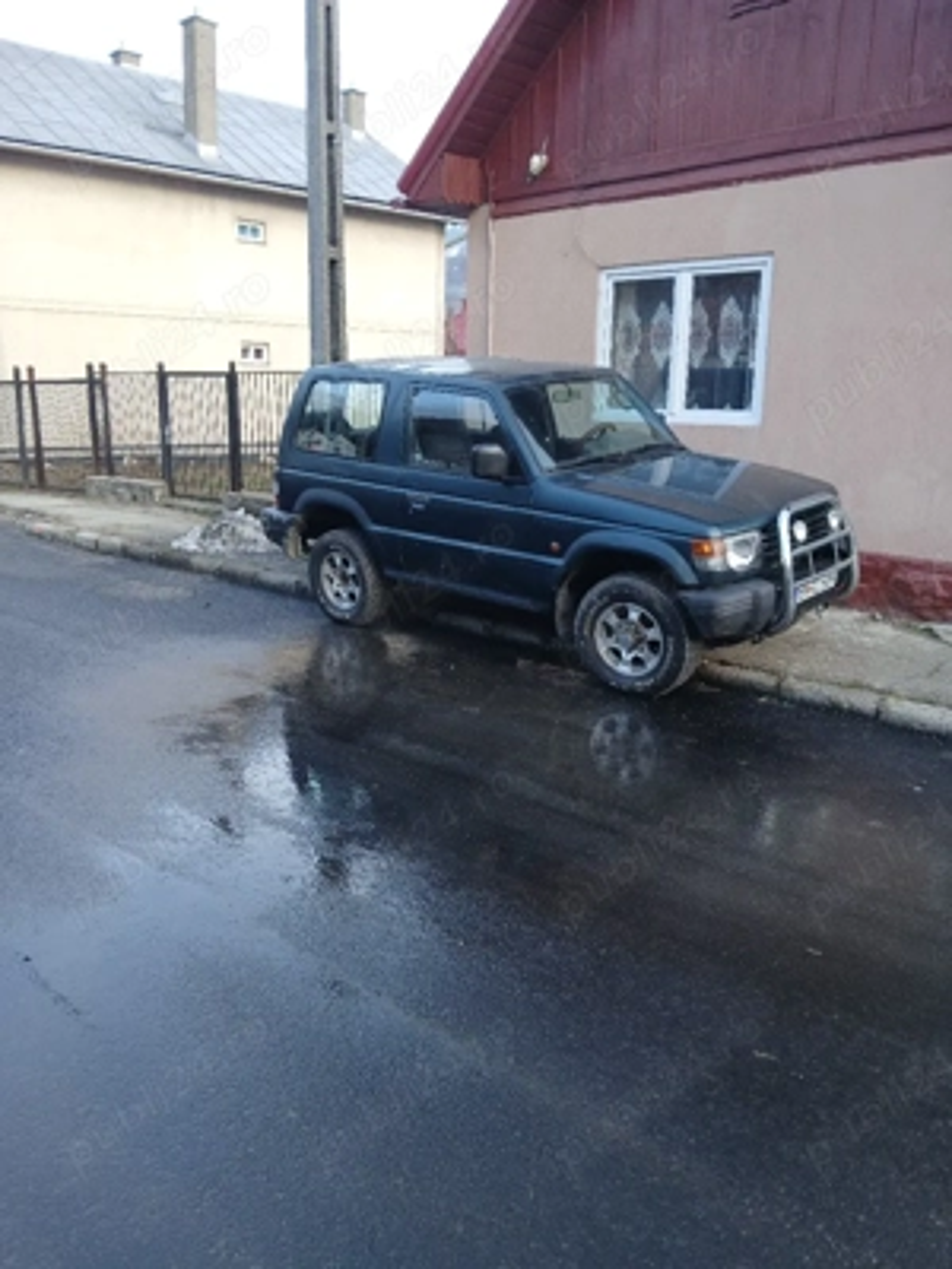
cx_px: 476
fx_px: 953
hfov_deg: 53.1
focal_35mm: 26
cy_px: 634
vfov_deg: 67.3
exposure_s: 1/50.3
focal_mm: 3.98
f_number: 1.8
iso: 50
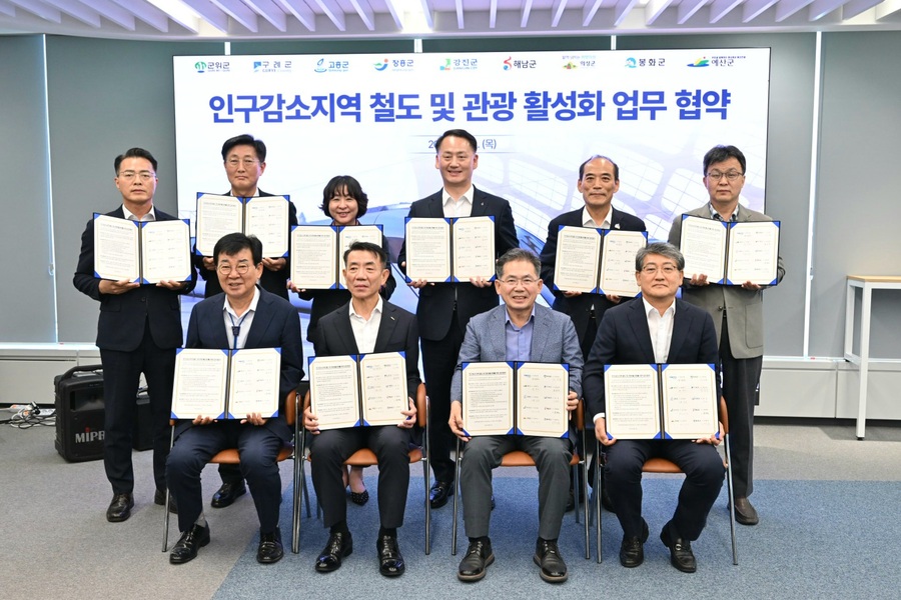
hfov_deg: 57.2
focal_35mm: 33
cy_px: 300
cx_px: 450
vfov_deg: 40.0
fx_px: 826
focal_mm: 33
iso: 1600
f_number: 5
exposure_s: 1/125
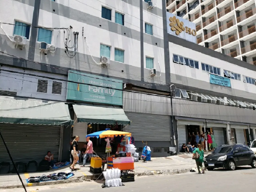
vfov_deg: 53.1
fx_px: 192
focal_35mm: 26
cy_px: 96
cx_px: 128
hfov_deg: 67.3
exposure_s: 1/1000
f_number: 2.4
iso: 50
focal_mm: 4.3
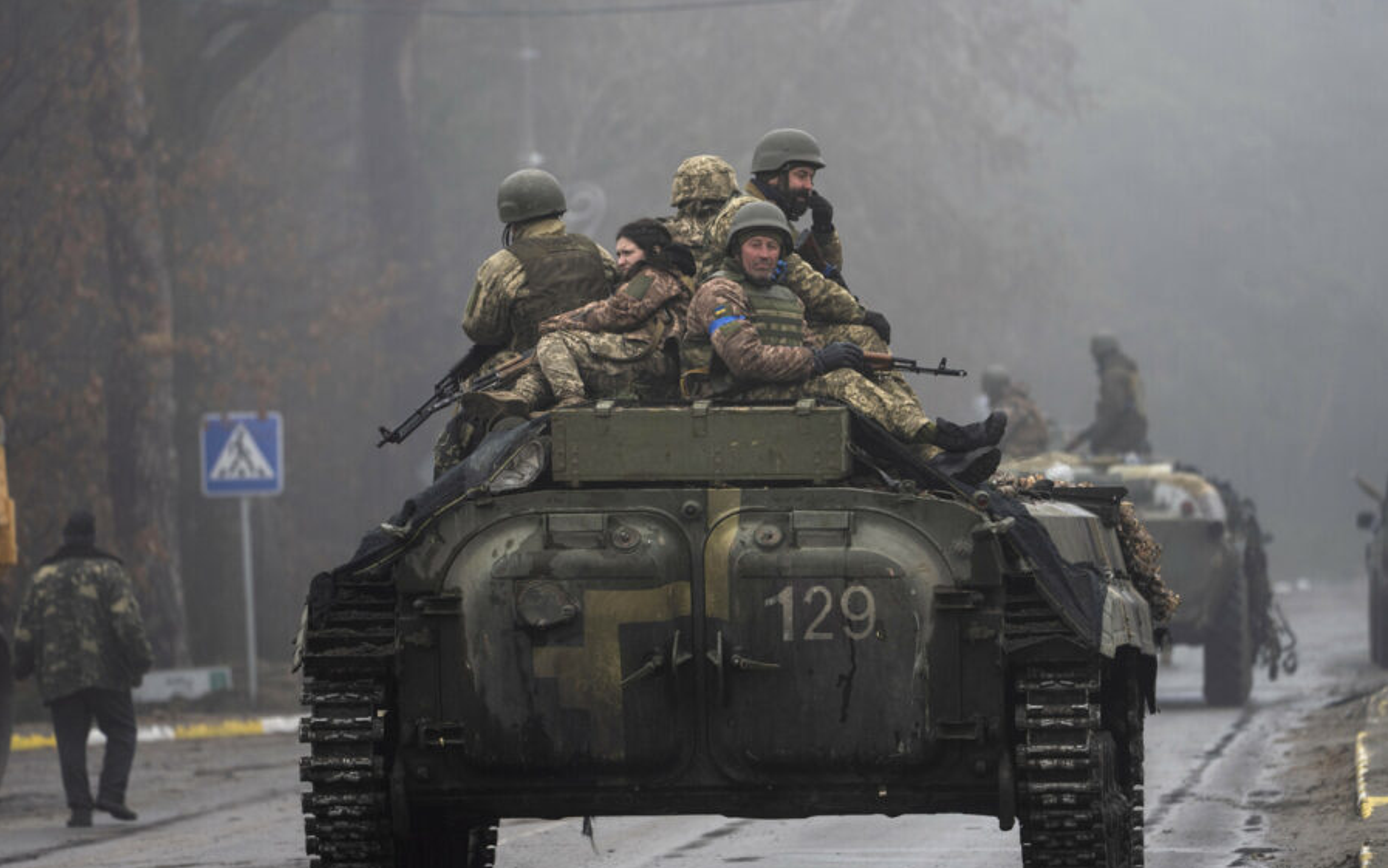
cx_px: 693
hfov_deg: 6.6
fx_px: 12069
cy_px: 463
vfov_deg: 4.1
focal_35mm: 319
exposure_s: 1/250
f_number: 5.6
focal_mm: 312
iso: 250
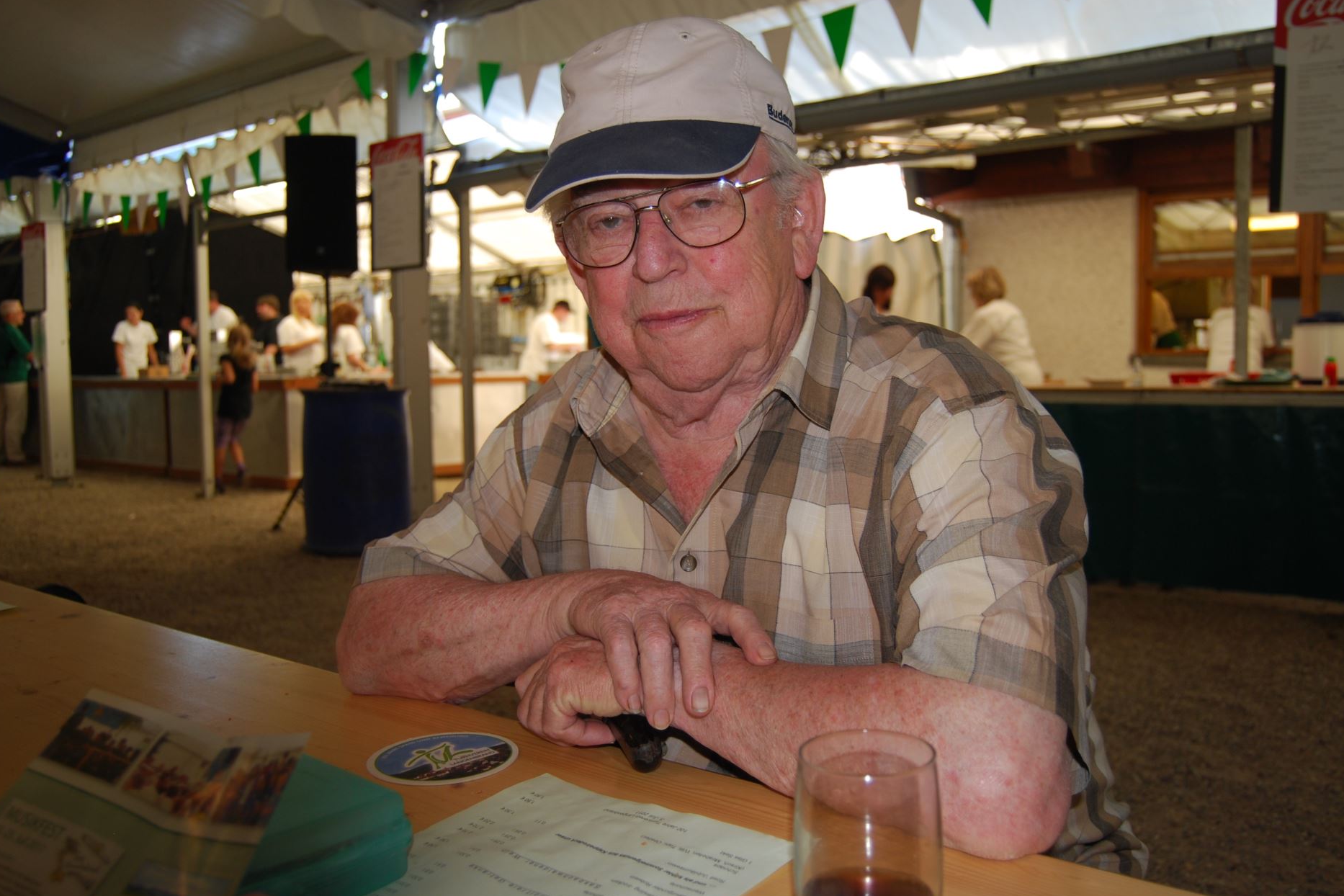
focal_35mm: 34
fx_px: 1269
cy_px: 446
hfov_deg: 55.8
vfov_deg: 38.9
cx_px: 660
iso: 200
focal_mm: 22
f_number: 3.8
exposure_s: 1/60
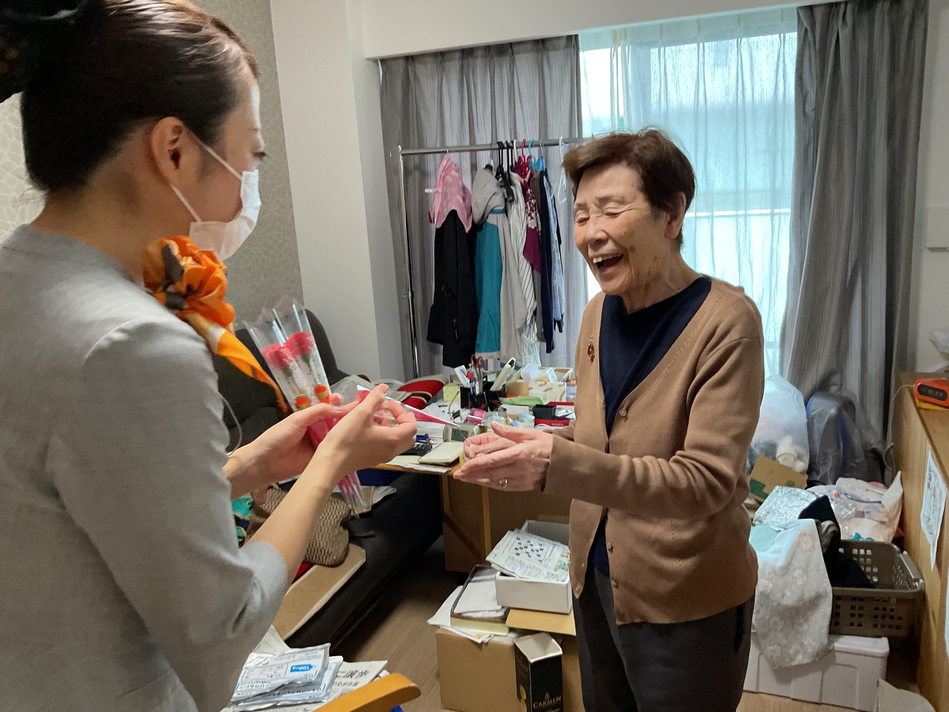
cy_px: 356
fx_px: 795
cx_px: 474
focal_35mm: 29
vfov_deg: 48.2
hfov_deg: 61.7
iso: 160
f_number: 1.8
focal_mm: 3
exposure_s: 1/60
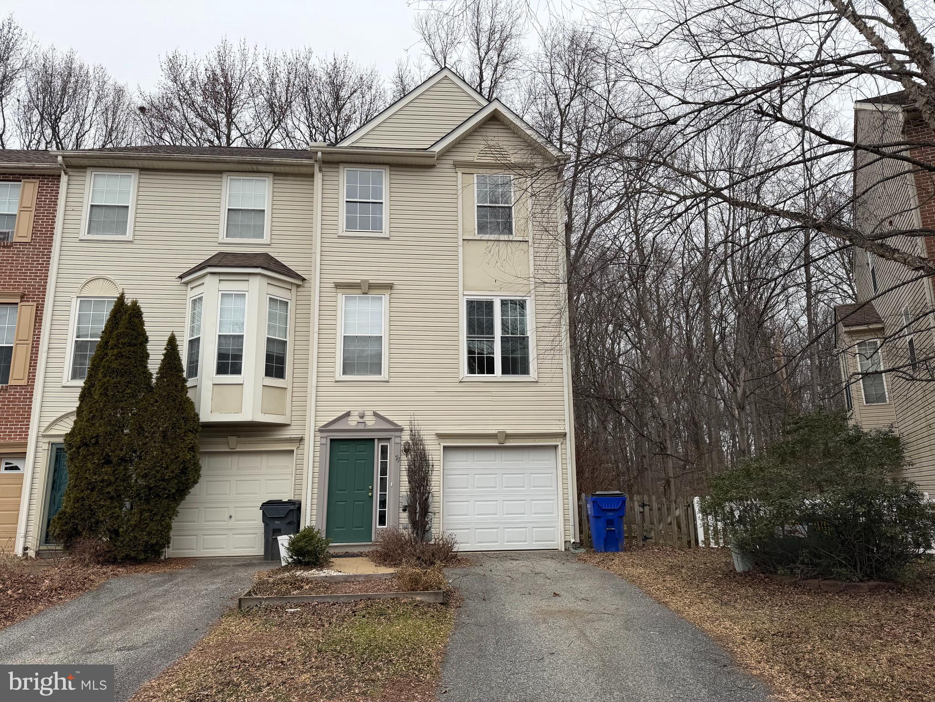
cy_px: 351
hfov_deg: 71.6
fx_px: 648
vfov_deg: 56.8
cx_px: 468
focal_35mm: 24
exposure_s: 1/1361
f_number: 1.78
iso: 80
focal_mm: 6.76
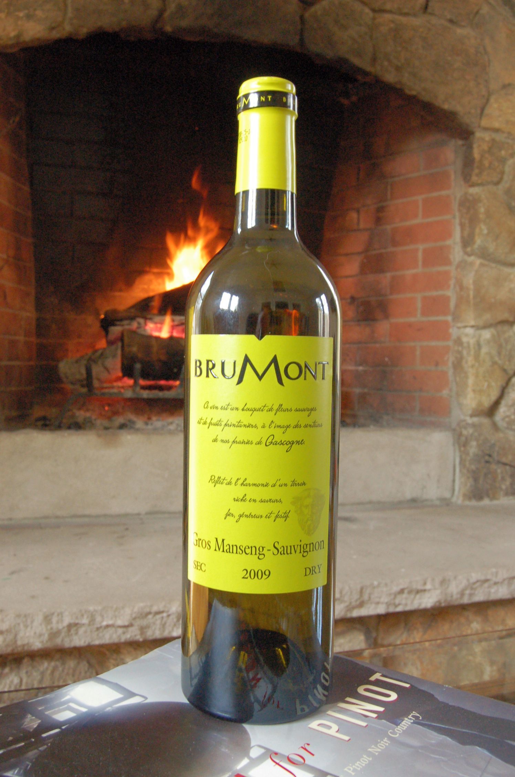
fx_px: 775
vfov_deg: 53.2
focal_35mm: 36
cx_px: 258
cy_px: 388
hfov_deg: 36.7
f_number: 13
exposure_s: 1/13
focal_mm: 24
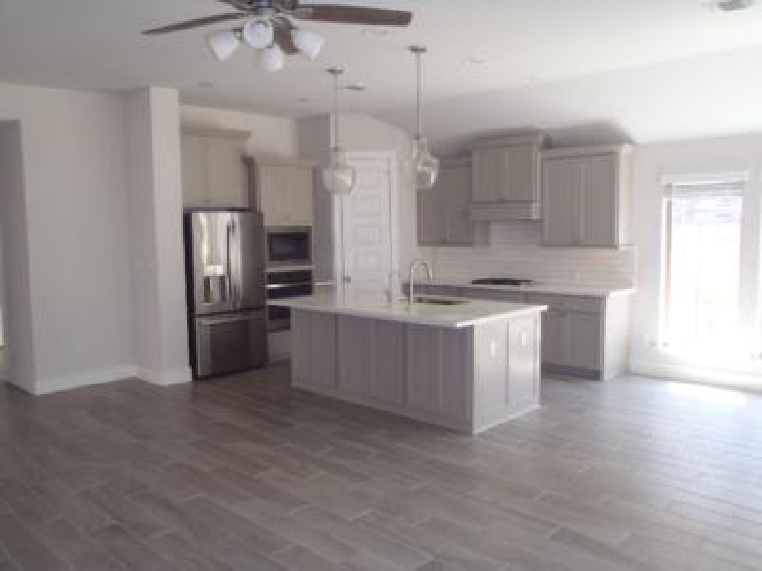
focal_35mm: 28
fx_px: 616
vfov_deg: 49.7
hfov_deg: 63.4
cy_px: 286
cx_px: 381
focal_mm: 5
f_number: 3.9
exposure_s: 1/40
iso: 250
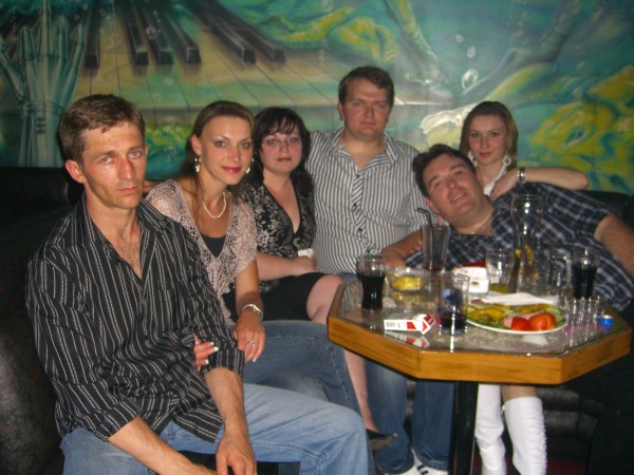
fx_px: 696
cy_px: 238
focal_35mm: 38
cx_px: 317
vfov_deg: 37.7
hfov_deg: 49.0
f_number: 2.8
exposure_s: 1/60
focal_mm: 7.9
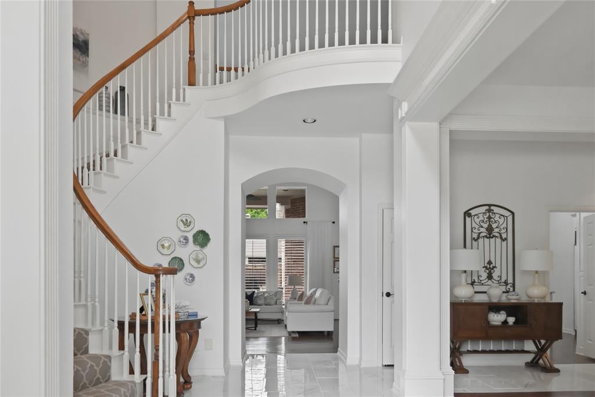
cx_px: 298
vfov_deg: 53.1
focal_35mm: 24
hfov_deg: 73.7
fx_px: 397
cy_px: 198
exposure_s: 1/1000
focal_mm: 24
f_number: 7.1
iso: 7200
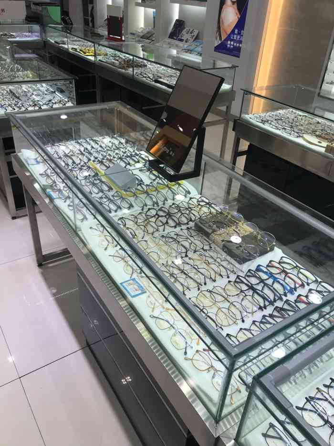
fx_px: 360
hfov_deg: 49.8
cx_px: 167
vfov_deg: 63.4
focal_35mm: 28
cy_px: 223
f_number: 1.8
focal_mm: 3.99
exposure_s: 1/267
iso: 20
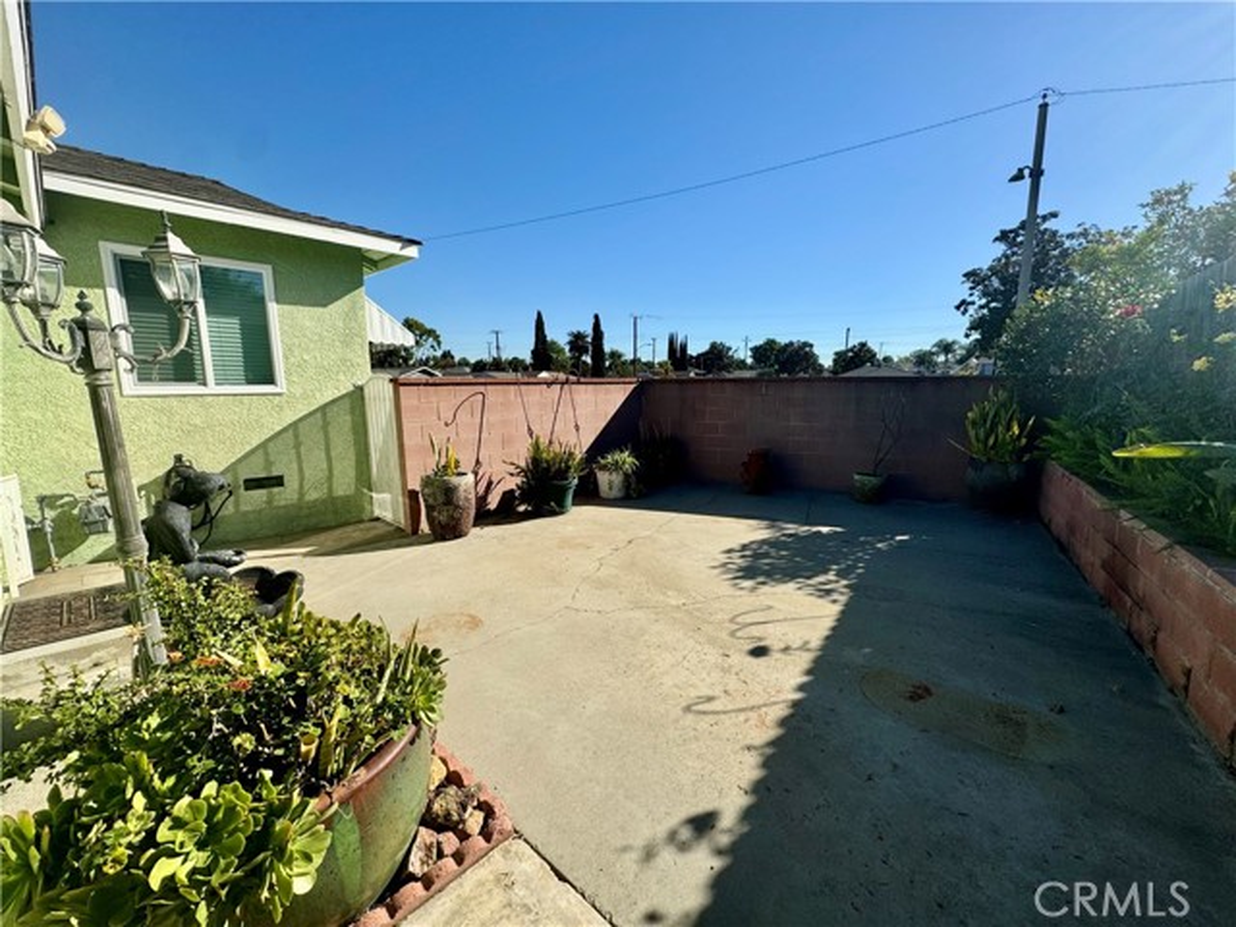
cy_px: 464
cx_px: 618
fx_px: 500
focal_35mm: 14
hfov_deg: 102.1
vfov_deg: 85.7
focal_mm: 2.22
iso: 40
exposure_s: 1/2028
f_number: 2.2
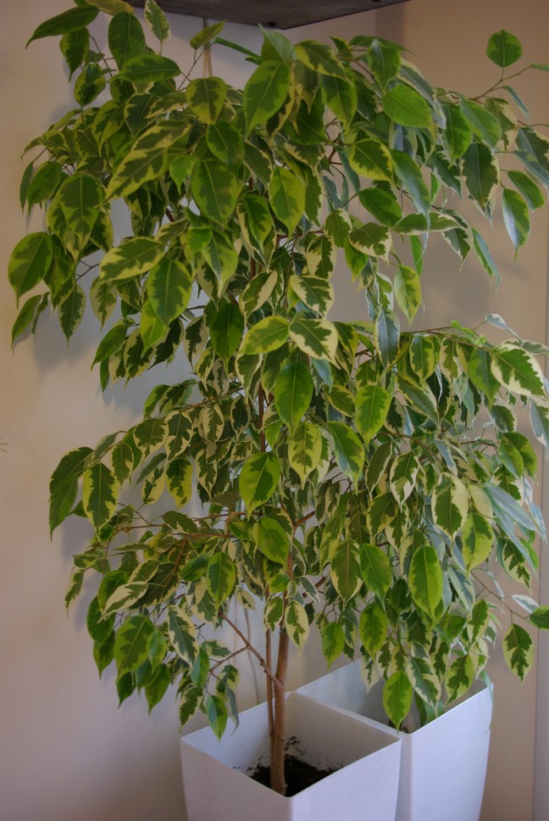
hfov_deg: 29.0
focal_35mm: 46
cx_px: 274
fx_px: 1061
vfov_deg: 42.3
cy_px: 410
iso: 400
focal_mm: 31
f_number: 4
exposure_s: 1/15
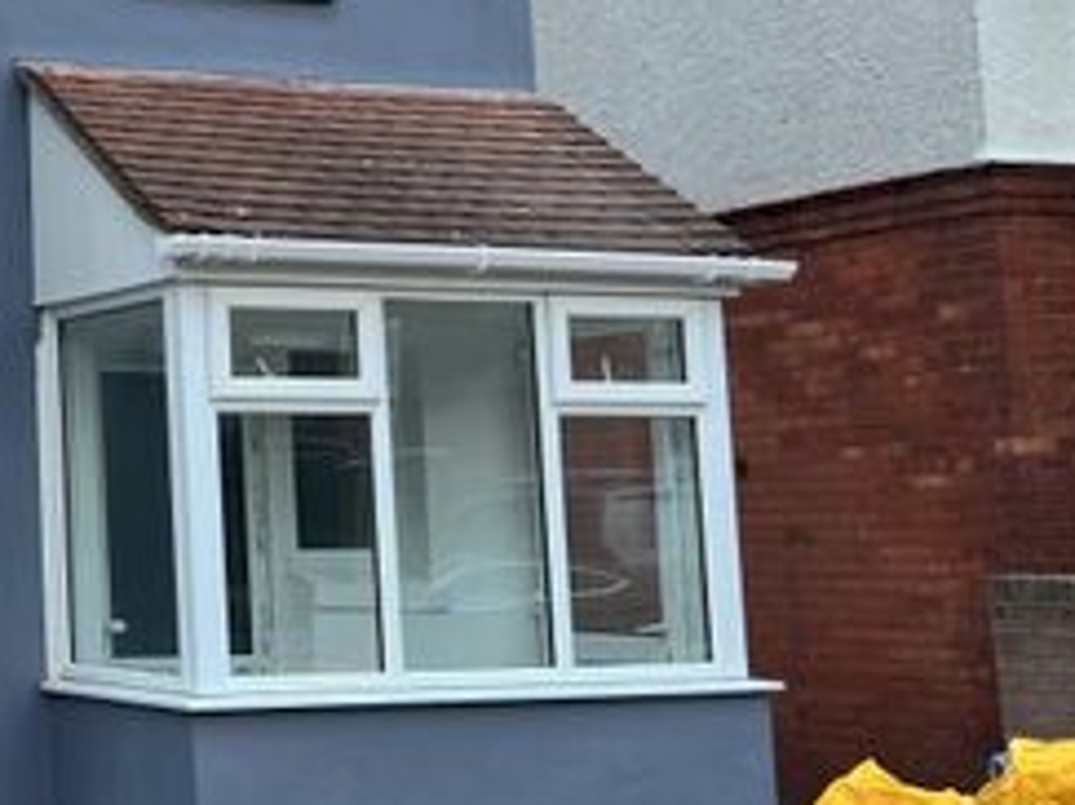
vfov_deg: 19.5
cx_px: -323
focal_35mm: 75
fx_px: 2328
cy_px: 223
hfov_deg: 23.1
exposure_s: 1/191
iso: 40
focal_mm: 5.7
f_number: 1.5
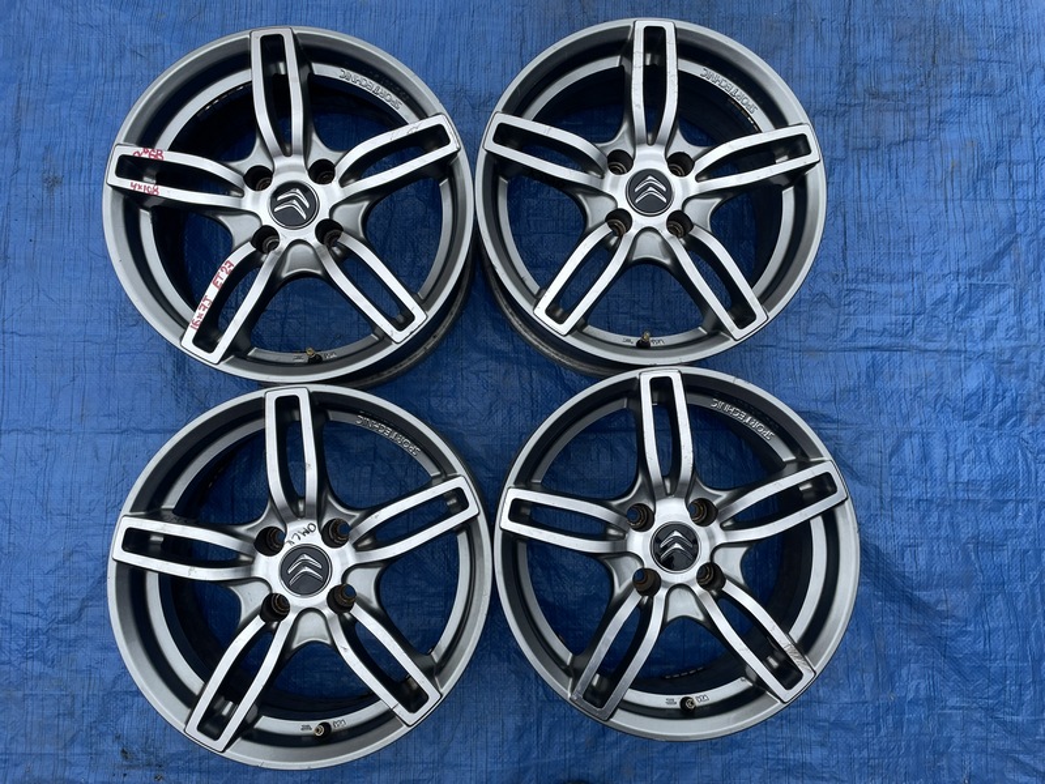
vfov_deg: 53.1
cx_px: 522
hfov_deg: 67.3
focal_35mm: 26
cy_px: 392
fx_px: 785
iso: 32
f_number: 1.6
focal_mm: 4.2
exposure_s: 1/1289
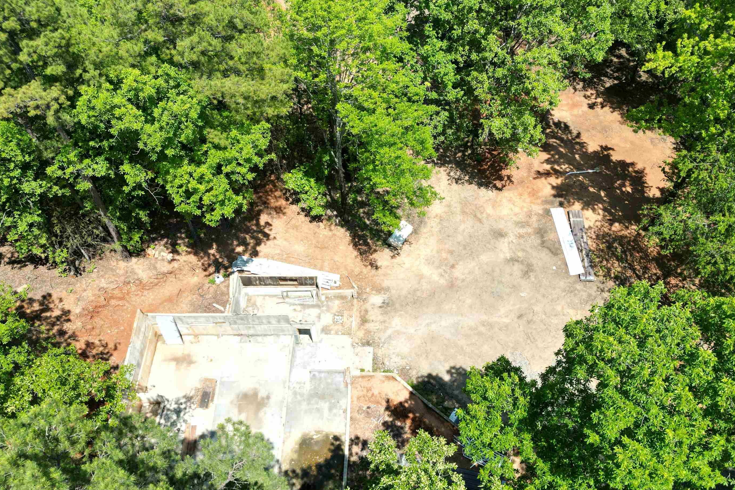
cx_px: 384
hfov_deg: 65.4
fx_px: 572
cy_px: 283
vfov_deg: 46.2
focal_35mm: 28
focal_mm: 6.72
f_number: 1.7
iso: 100
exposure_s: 1/2000
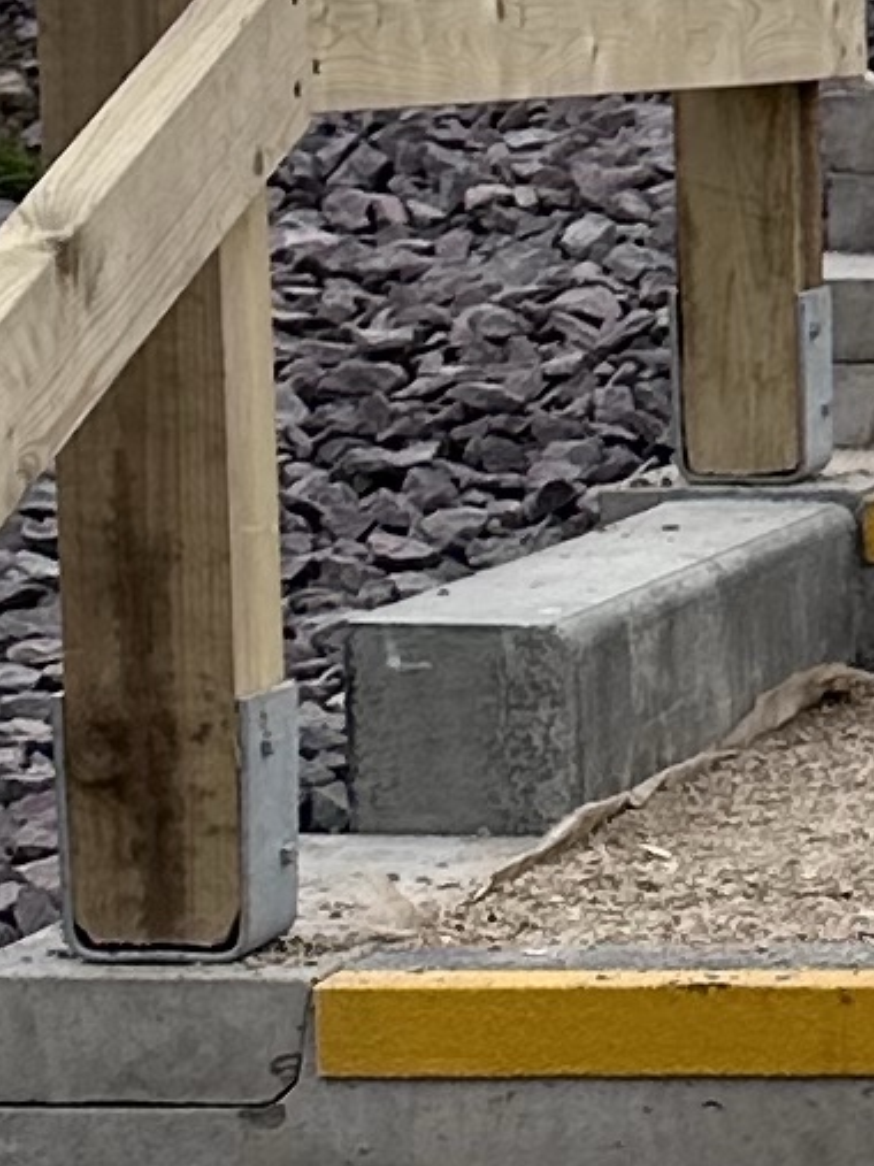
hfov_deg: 7.3
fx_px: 6433
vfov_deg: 10.3
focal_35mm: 191
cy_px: 874
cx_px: 2088
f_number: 1.78
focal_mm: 6.86
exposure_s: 1/1988
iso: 80
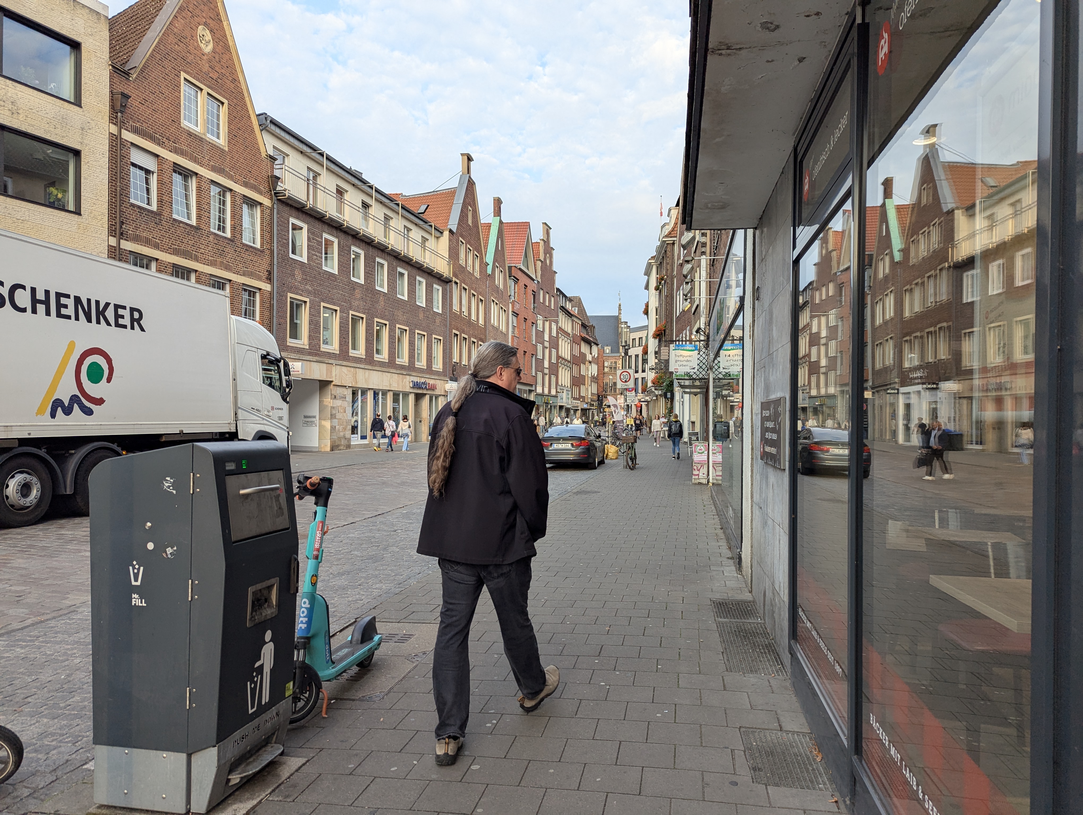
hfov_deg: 71.5
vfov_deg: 56.9
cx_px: 542
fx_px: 752
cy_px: 408
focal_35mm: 24
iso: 43
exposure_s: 1/419
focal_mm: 6.81
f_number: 1.85
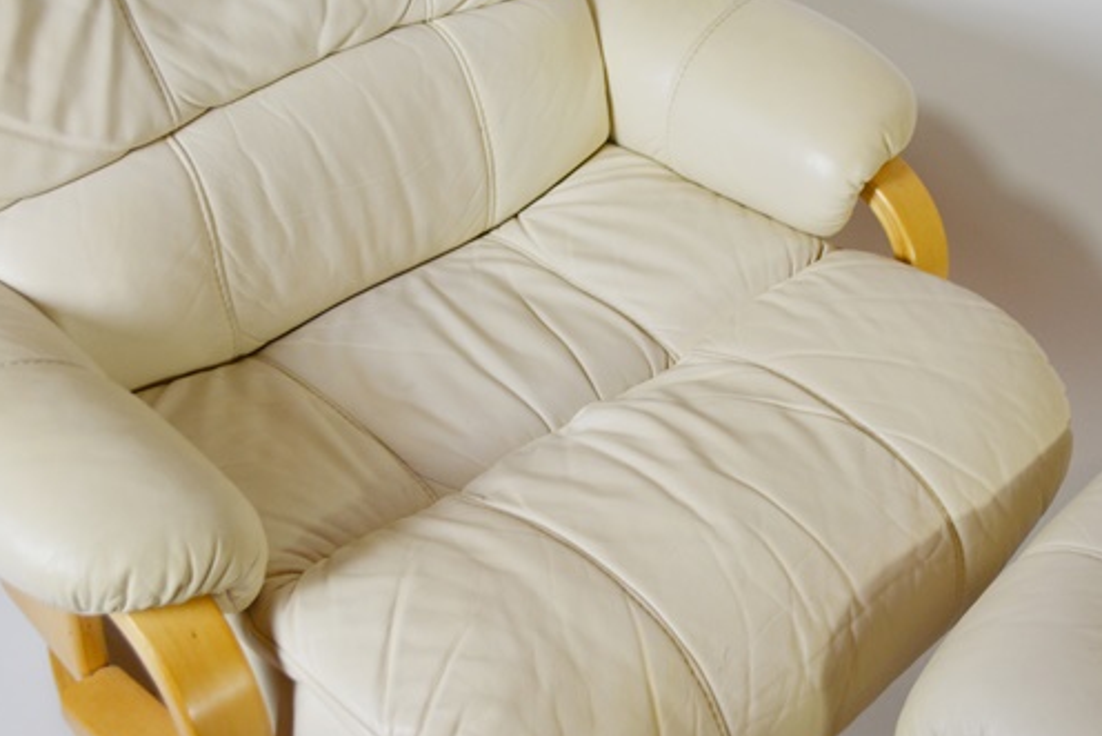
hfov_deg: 37.7
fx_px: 1611
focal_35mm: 53
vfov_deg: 25.7
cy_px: 311
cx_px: 618
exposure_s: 1/60
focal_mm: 29
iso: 560
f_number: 4.5
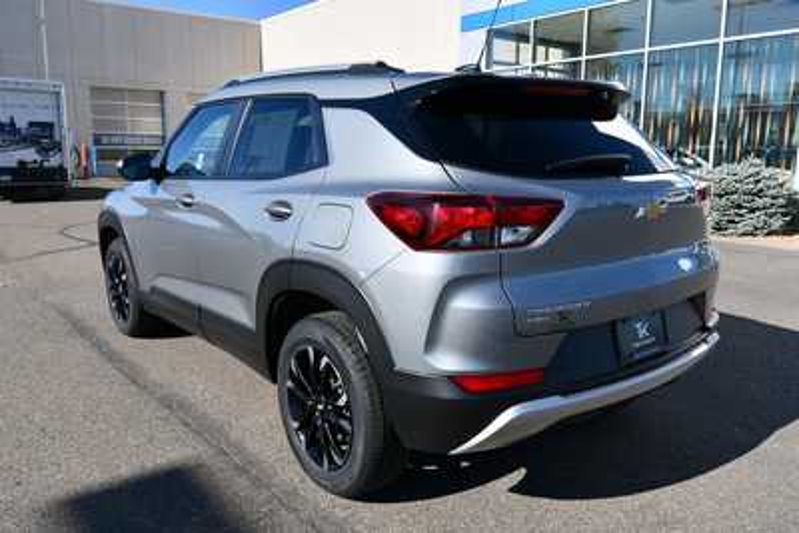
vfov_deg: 43.6
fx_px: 666
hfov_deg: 61.9
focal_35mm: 30
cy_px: 266
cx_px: 400
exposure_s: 1/250
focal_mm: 20
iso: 100
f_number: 8
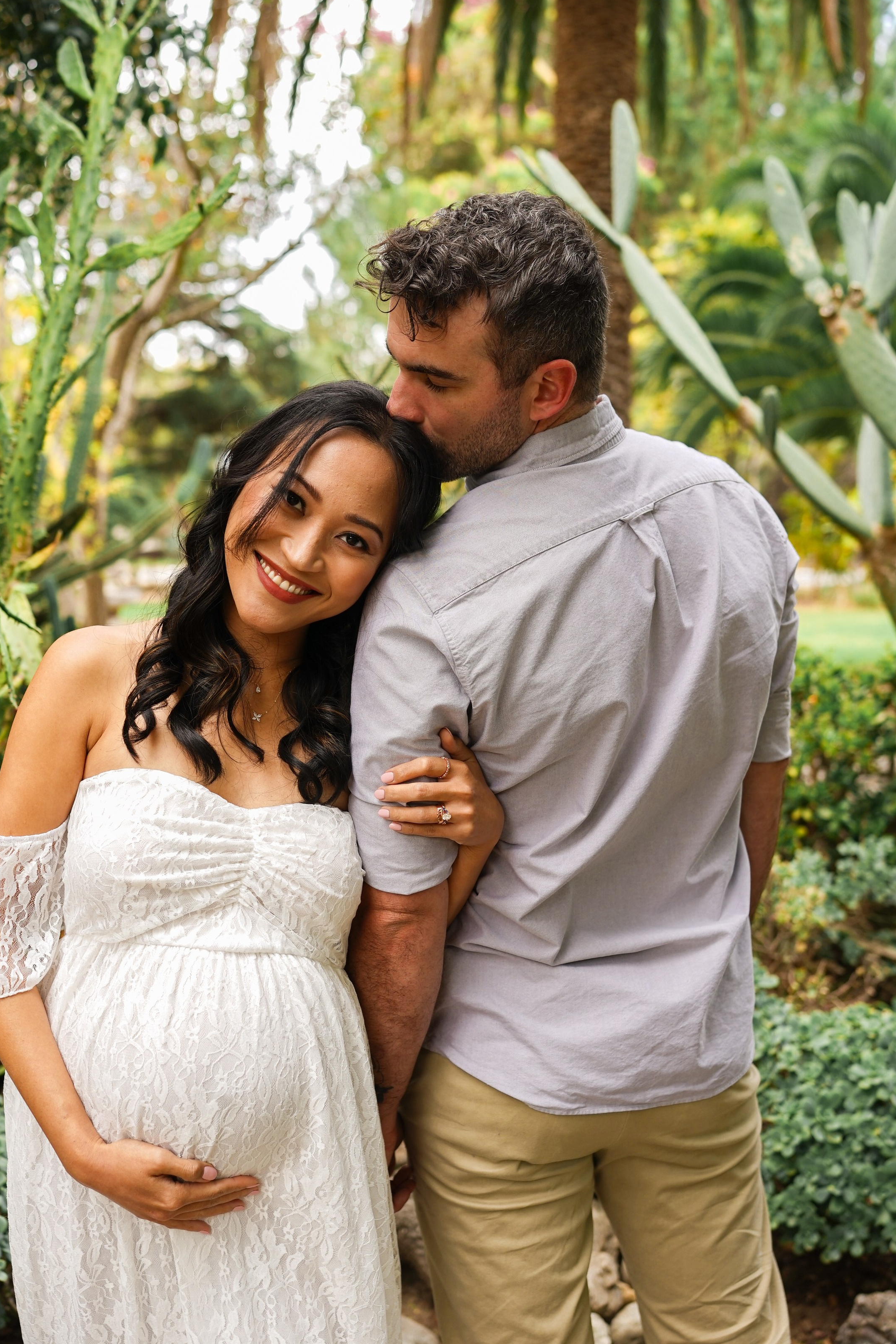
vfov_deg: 46.4
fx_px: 1568
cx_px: 386
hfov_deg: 31.8
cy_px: 707
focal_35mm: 42
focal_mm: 35
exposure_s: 1/60
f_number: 2.8
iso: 50
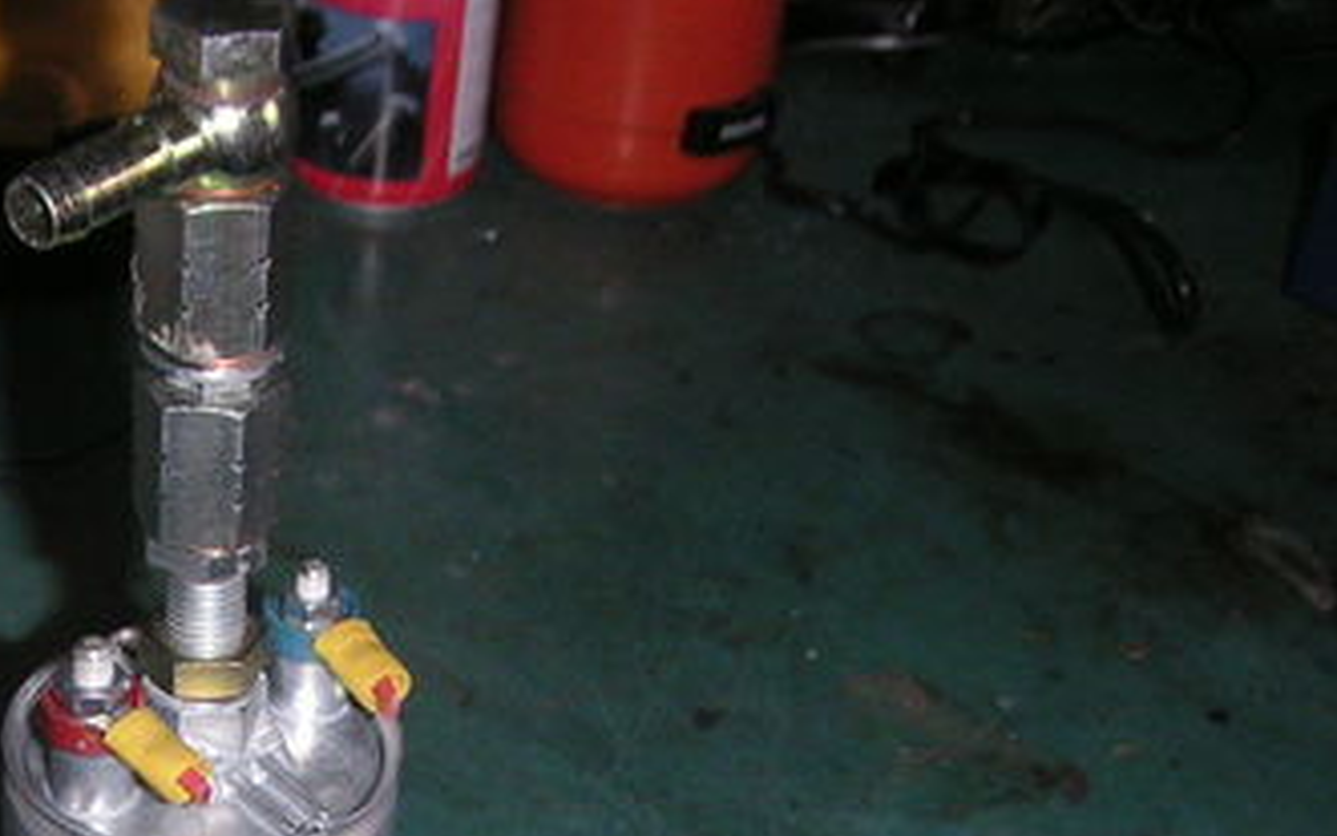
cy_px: 901
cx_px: 85
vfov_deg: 16.3
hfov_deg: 25.5
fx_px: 2843
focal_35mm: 78
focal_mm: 6
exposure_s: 1/45
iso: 160
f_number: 2.8
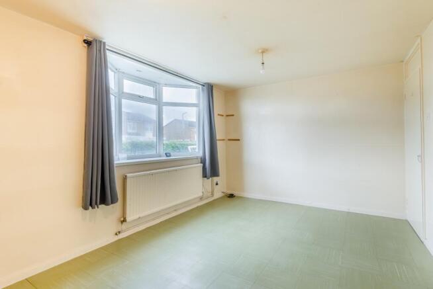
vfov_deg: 73.8
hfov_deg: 96.7
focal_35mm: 16
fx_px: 193
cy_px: 144
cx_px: 216
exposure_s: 1/40
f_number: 8
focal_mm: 16
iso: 200
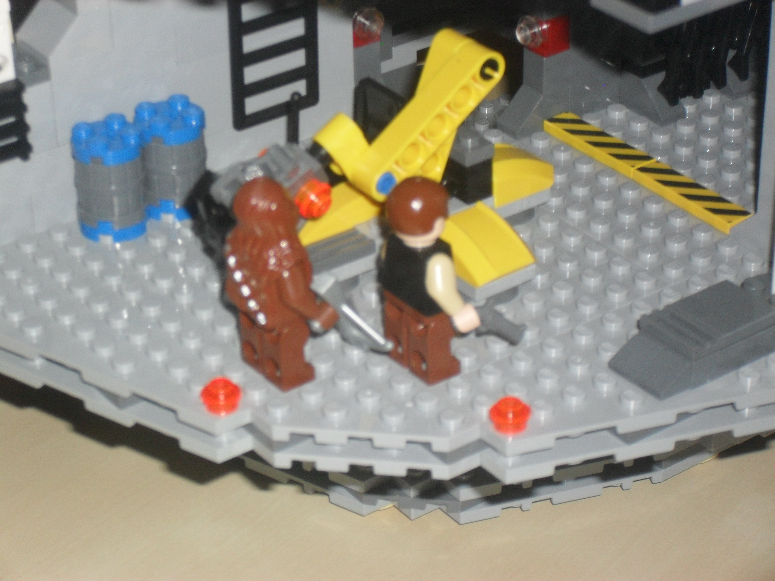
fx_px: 2351
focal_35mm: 105
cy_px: 290
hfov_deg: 18.7
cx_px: 388
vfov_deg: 14.1
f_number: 5.8
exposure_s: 1/60
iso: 200
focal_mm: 18.9
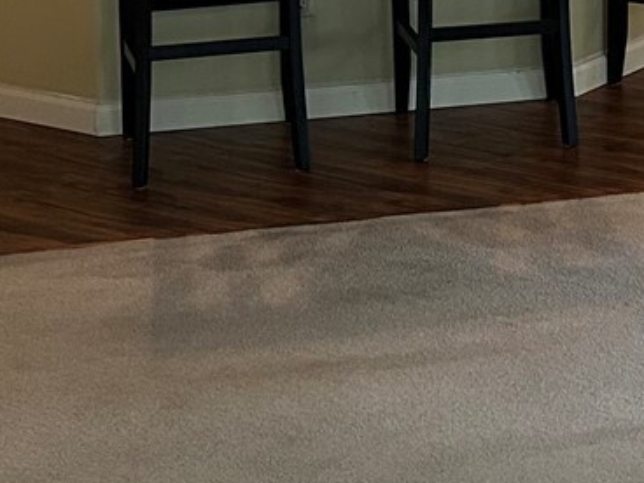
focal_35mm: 113
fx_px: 2102
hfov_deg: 16.5
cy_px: -261
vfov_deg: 12.4
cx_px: 828
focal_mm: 5.7
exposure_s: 1/60
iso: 320
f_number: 1.5
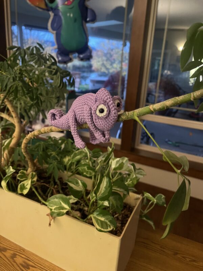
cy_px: 136
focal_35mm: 26
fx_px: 203
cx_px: 102
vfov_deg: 67.3
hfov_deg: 53.1
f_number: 1.6
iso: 640
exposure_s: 1/30
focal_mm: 5.1
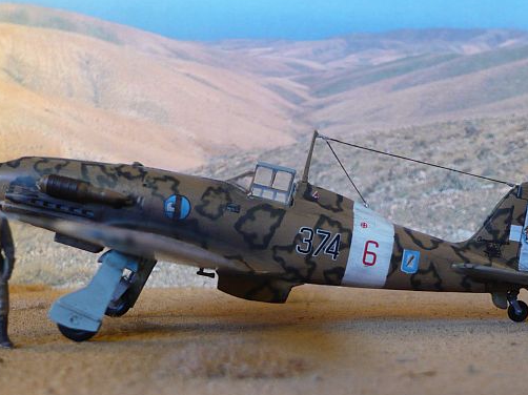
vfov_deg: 28.5
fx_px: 778
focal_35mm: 51
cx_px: 279
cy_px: 243
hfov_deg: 37.5
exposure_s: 1/20
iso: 200
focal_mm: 6.6
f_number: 3.3
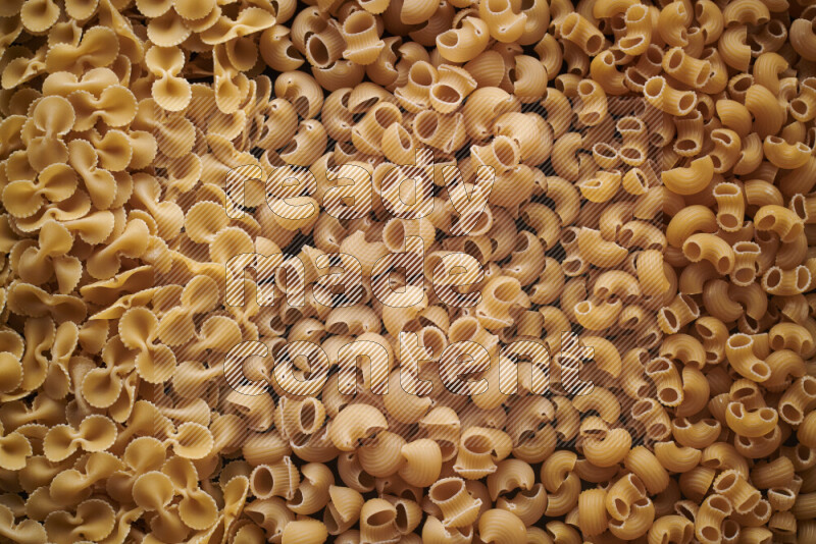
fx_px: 1134
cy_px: 272
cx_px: 408
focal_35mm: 50
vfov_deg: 27.0
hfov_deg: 39.6
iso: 160
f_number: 8
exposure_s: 1/100
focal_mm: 50
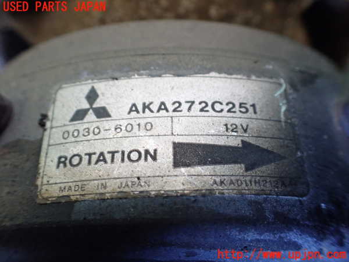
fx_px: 302
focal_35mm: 30
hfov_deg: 60.0
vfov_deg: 46.8
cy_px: 131
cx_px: 174
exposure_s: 1/60
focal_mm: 5.4
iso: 800
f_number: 2.3
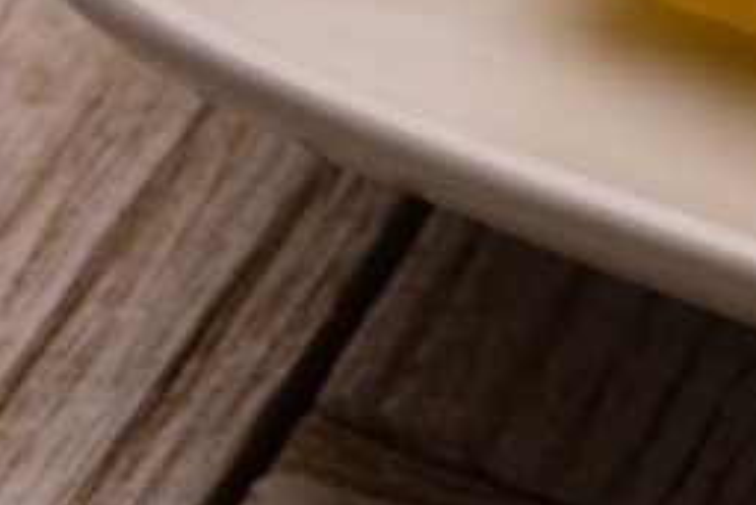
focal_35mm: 563
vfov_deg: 2.4
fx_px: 11829
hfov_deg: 3.6
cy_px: -442
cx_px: 2312
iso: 320
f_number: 5.6
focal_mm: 60
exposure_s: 1/105
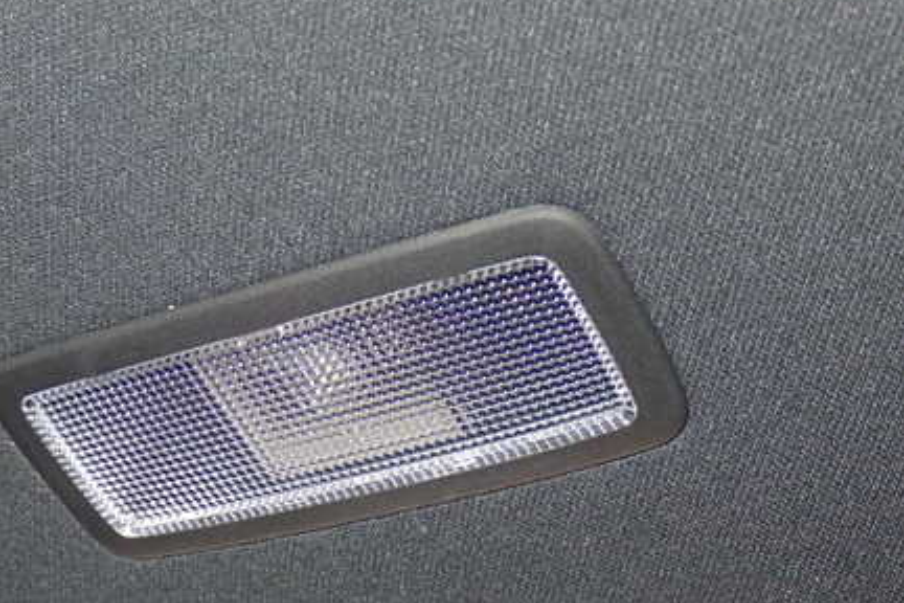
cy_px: 356
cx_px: 291
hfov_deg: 25.8
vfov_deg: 17.5
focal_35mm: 78
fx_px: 1959
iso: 800
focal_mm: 9.65
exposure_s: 1/50
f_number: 10
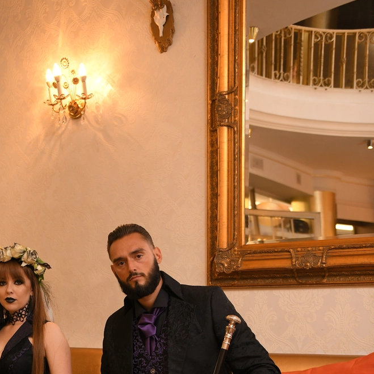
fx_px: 733
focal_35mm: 60
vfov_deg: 27.2
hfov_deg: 28.2
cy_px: 364
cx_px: 93
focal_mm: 31
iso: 1000
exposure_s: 1/250
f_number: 2.8
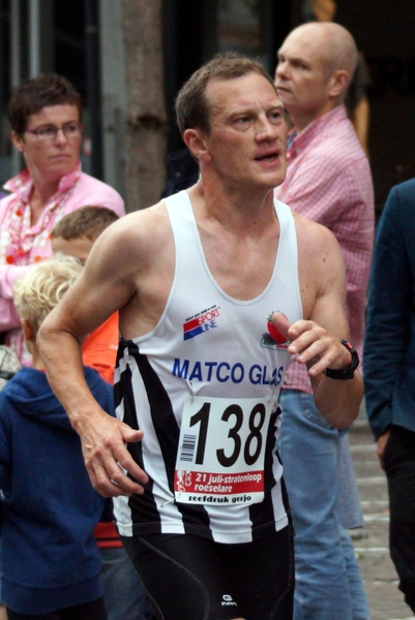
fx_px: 1942
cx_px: 208
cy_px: 310
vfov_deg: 18.2
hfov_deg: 12.2
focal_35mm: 112
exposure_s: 1/2000
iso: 1600
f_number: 4.5
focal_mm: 75
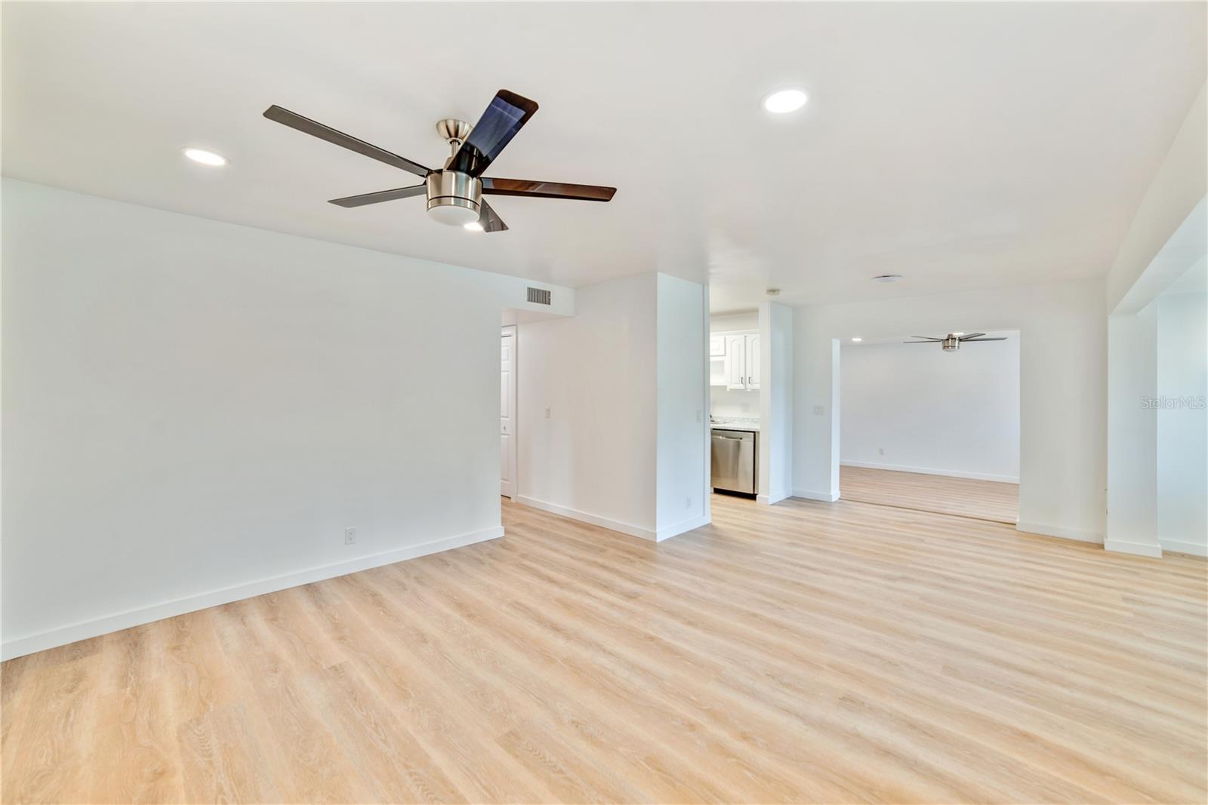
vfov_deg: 81.2
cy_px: 402
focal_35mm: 14
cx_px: 604
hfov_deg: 104.2
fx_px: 470
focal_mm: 14
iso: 100
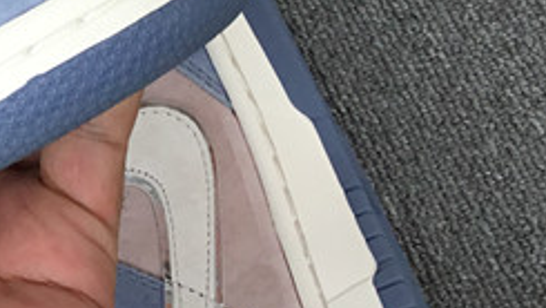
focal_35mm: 124
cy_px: -193
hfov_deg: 16.1
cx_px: -218
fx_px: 1796
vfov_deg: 9.4
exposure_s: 1/431
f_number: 2.4
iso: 25
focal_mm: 3.3
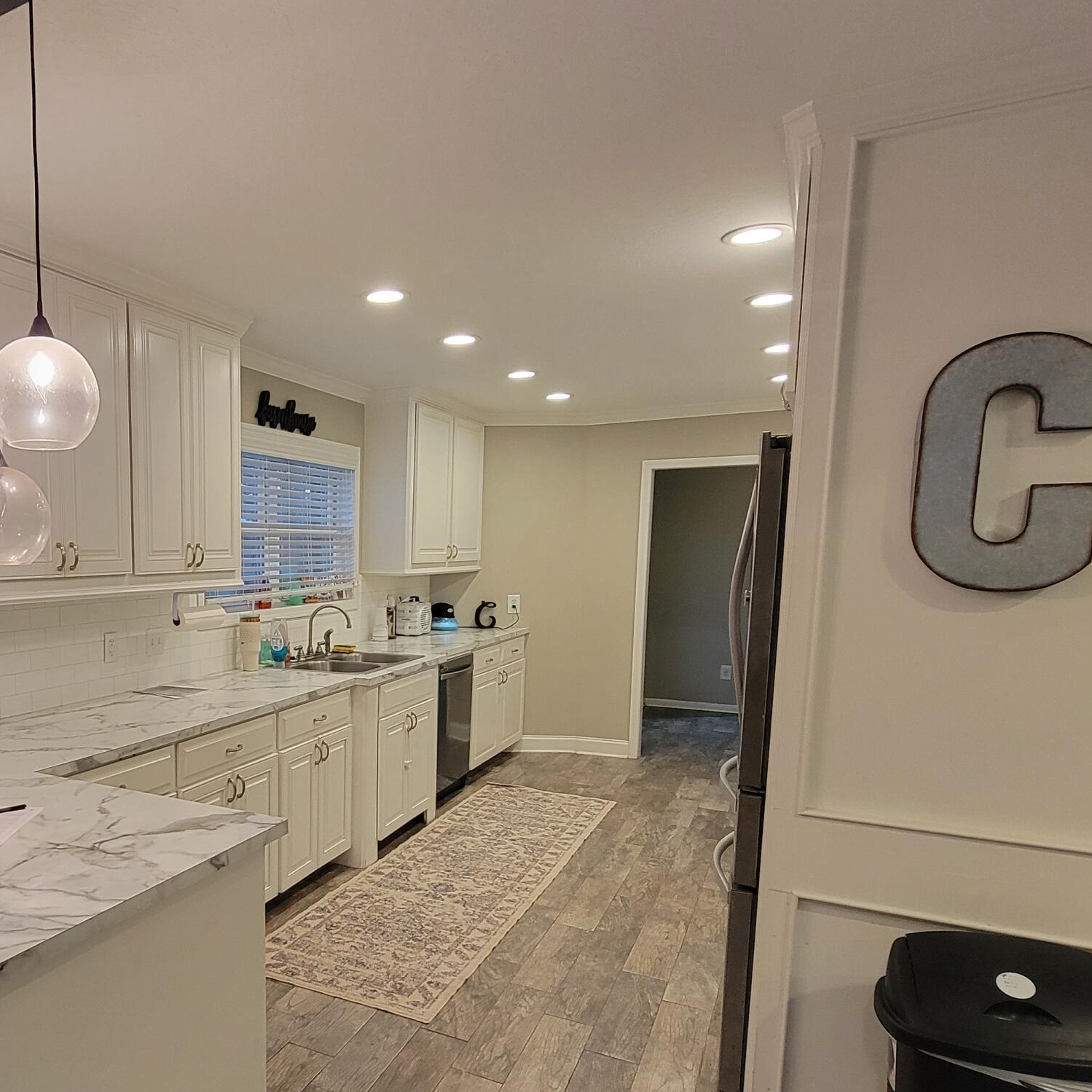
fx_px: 821
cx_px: 247
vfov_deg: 66.8
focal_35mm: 23
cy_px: 643
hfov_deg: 62.6
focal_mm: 2.2
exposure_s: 1/60
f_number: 2.2
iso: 200
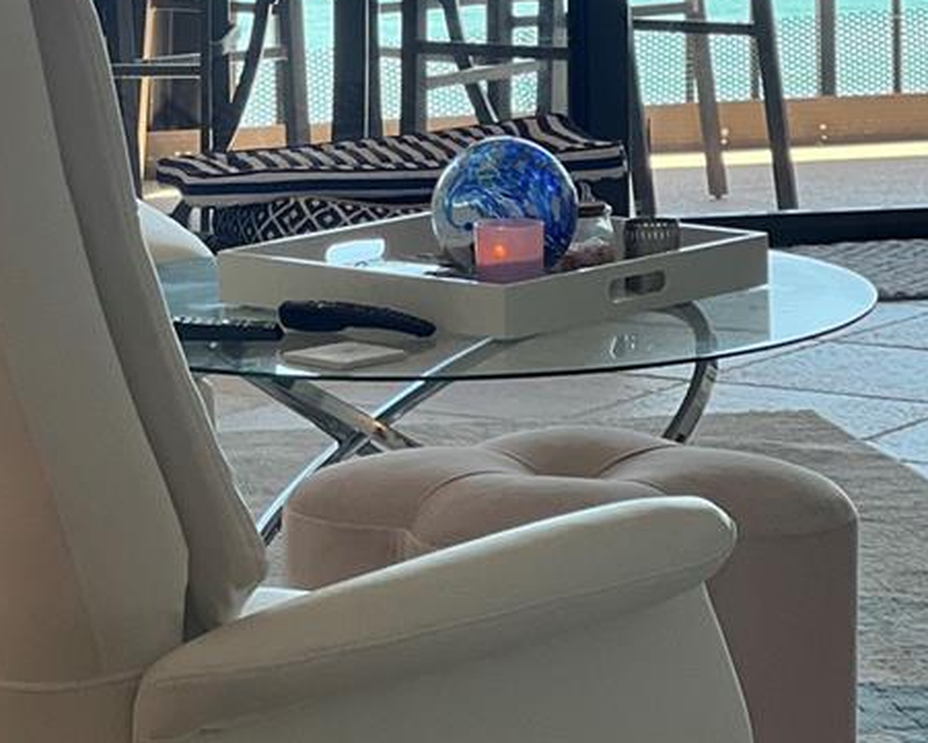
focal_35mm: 200
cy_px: 54
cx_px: 62
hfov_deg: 9.6
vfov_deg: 7.7
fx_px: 5494
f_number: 2.8
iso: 64
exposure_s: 1/120
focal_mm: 9
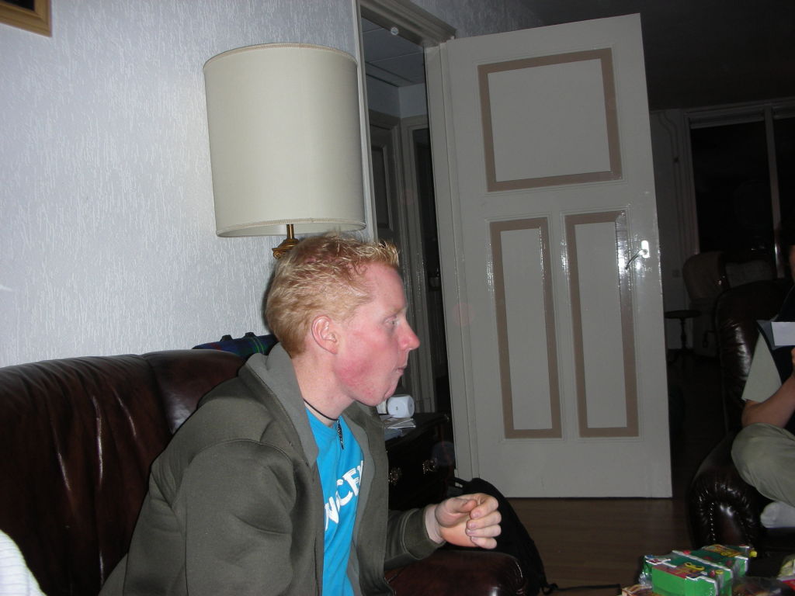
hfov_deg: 52.6
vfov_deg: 40.7
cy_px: 298
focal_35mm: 35
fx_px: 804
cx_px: 398
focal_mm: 5.8
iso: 74
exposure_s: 1/60.1
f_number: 3
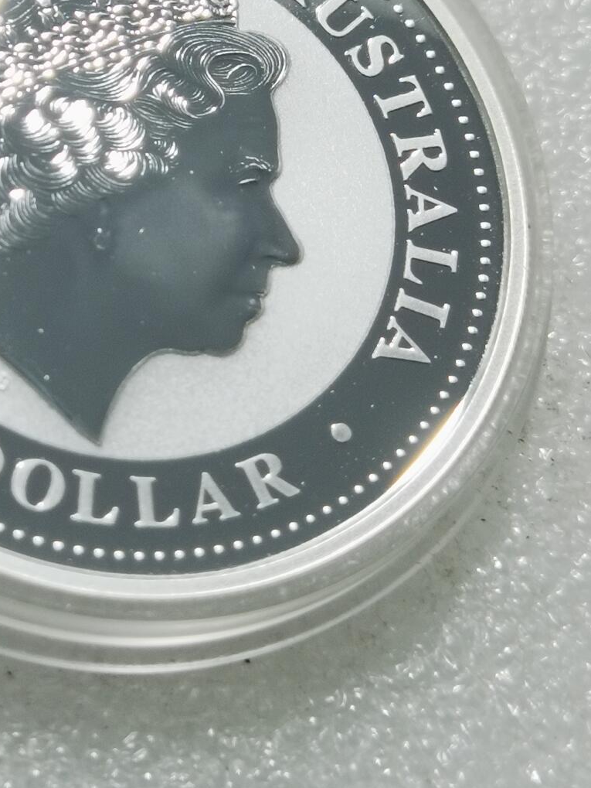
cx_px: 78
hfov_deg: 13.0
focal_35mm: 113
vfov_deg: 17.4
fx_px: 2571
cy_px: 243
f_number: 1.9
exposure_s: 1/100
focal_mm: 6.67
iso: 64
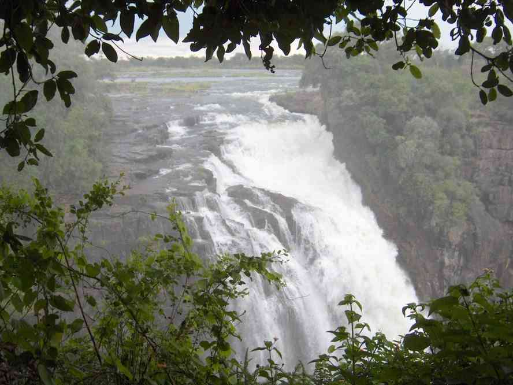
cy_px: 192
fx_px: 578
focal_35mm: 39
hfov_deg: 47.9
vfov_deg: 36.8
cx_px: 256
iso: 100
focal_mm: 8
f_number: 2.8
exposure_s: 1/227
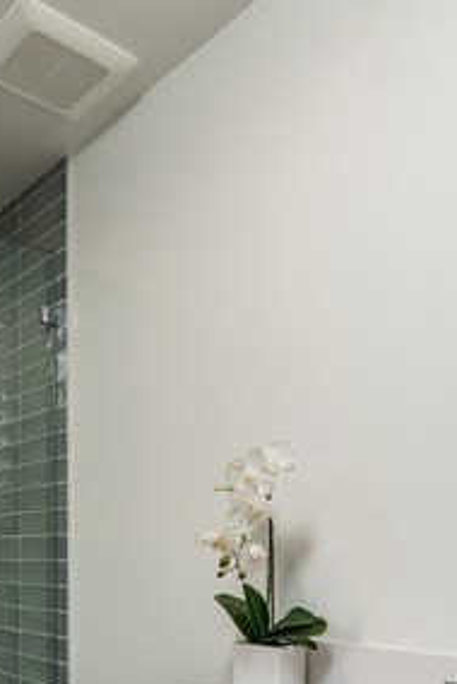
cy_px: 539
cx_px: 189
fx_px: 684
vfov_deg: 50.2
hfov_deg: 36.9
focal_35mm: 36
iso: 250
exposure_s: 1/6
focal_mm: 16
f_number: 8
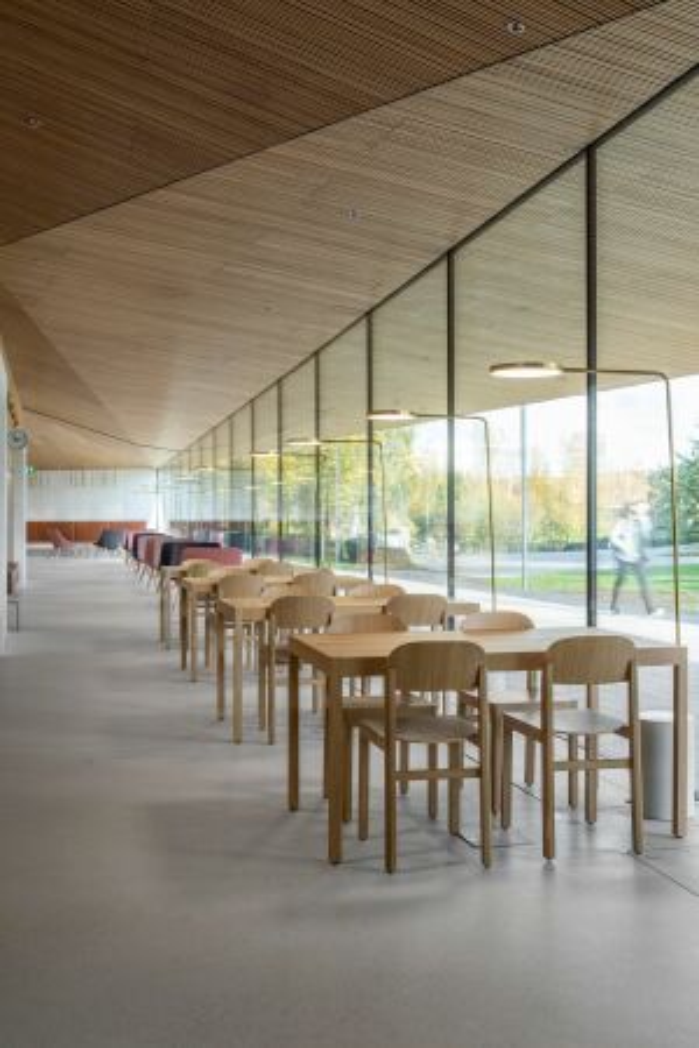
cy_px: 524
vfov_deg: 50.7
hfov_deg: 35.1
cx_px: 350
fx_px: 1107
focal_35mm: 38
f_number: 9
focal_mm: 38
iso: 100
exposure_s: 1/10
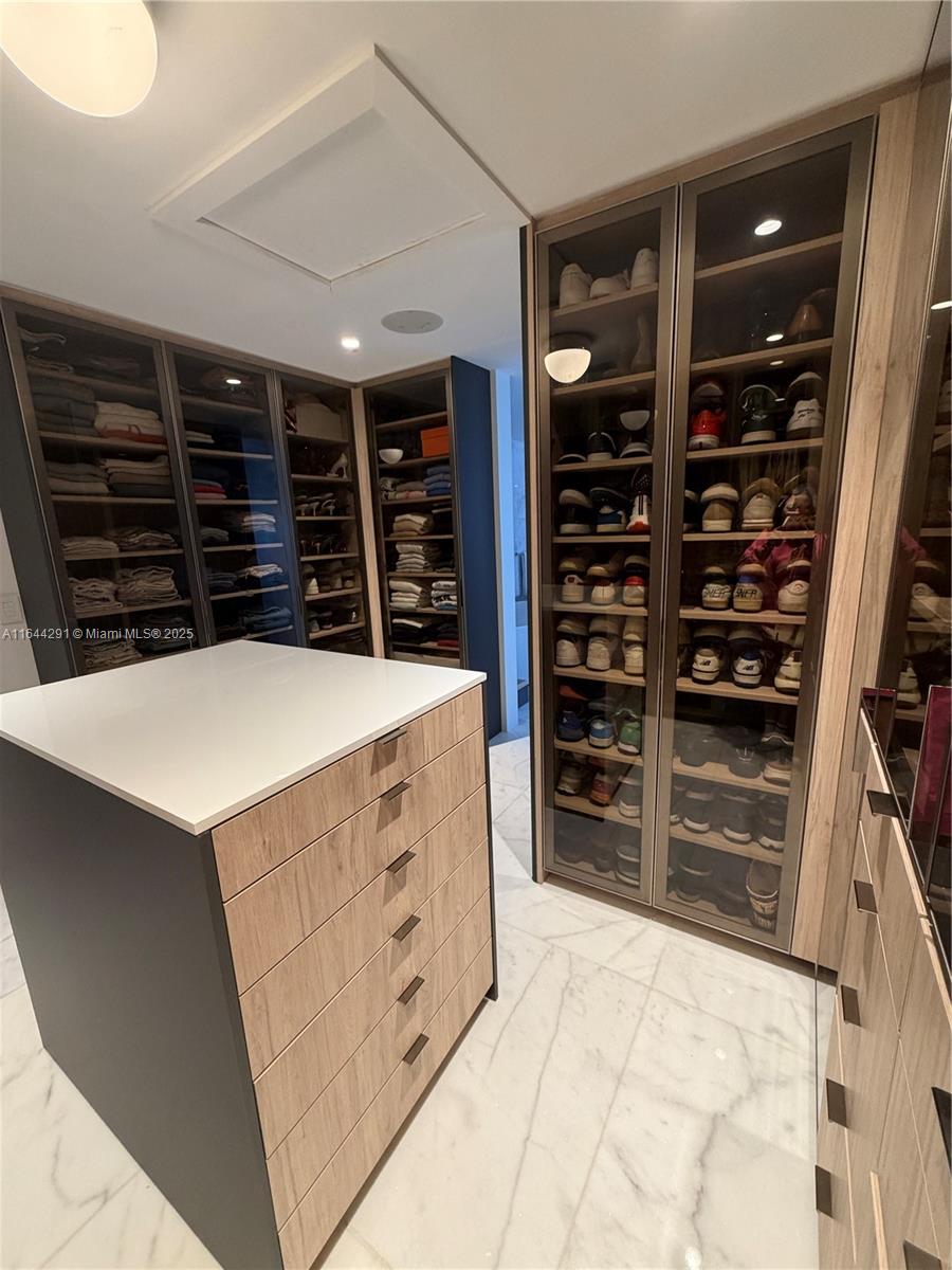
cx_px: 476
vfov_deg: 102.1
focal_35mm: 14
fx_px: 513
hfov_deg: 85.7
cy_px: 635
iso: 250
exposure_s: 1/60
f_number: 2.2
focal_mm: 2.22
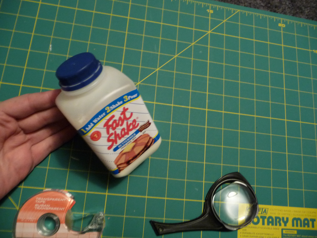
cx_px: 158
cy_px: 119
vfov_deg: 49.7
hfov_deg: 63.4
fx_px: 256
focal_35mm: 28
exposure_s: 1/5
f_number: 3.3
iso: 400
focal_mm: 4.7
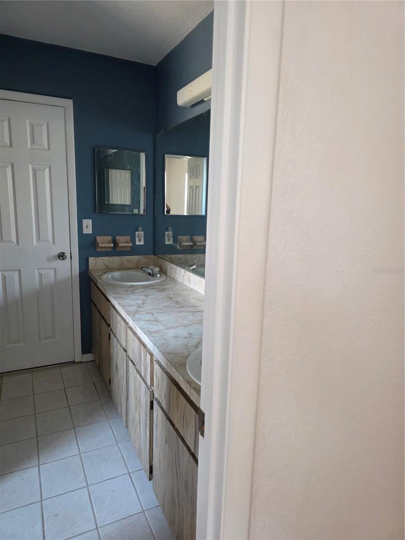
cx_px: 202
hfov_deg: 58.9
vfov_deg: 73.9
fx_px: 359
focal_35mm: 23
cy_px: 270
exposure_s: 1/120
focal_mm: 6.3
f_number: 1.7
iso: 640
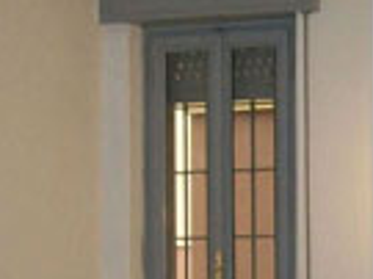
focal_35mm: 129
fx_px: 1389
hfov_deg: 15.1
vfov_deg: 11.1
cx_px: 355
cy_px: 402
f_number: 2.7
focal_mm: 6
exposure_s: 1/60
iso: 160
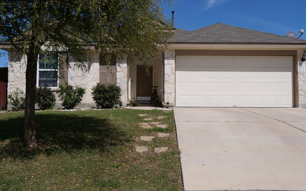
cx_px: 153
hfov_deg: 56.7
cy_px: 87
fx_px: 284
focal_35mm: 34
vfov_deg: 37.2
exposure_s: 1/2000
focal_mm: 16
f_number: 5.6
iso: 200
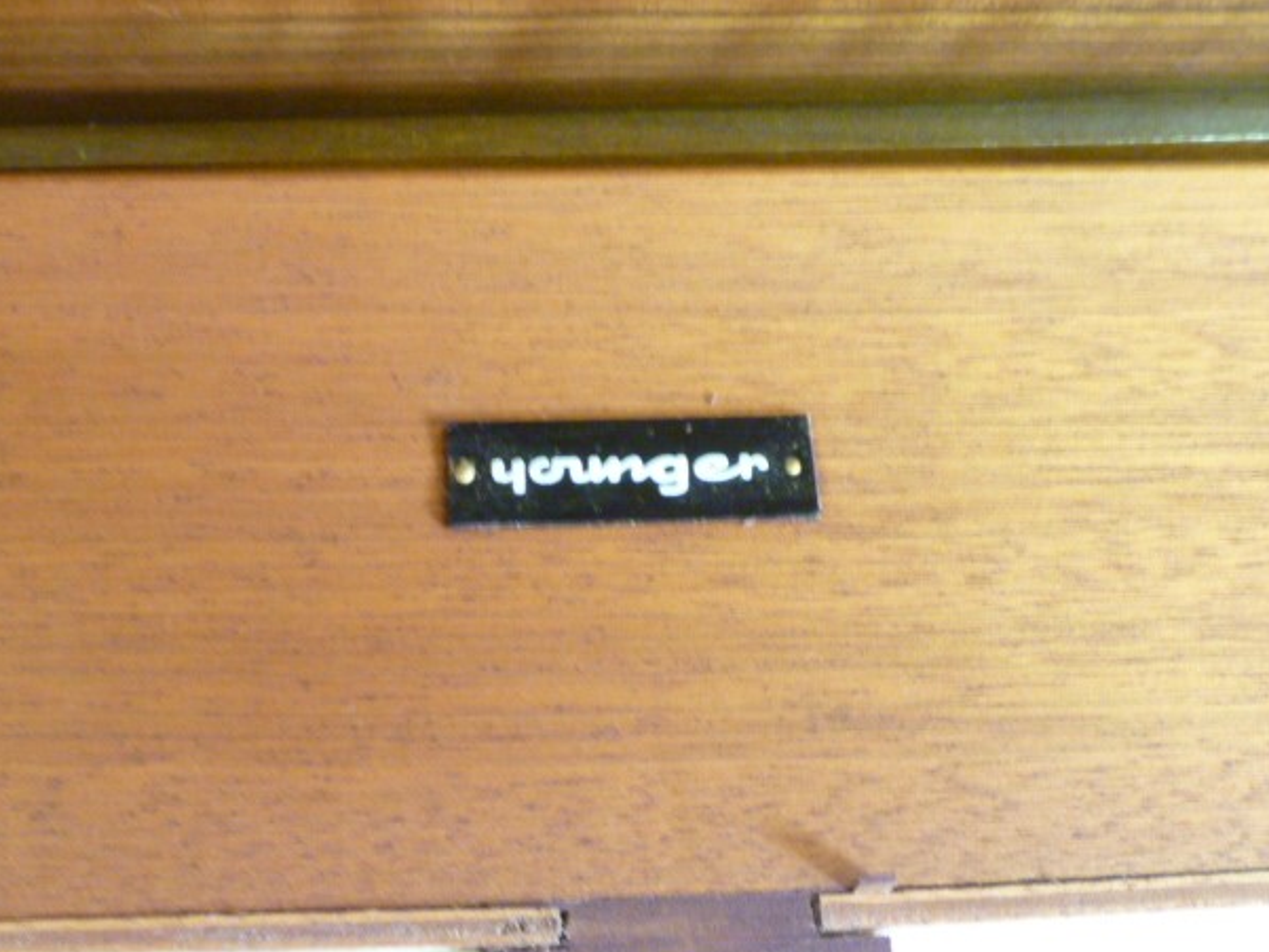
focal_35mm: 49
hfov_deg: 38.9
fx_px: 1797
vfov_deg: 29.7
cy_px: 502
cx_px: 627
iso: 400
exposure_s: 1/8
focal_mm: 5.2
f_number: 3.3
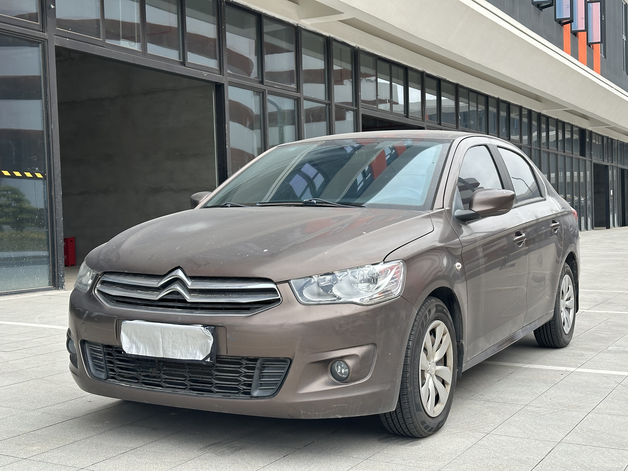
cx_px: 314
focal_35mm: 48
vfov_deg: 30.3
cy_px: 236
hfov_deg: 39.7
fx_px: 871
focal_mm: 6.86
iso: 64
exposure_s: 1/1019
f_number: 1.78
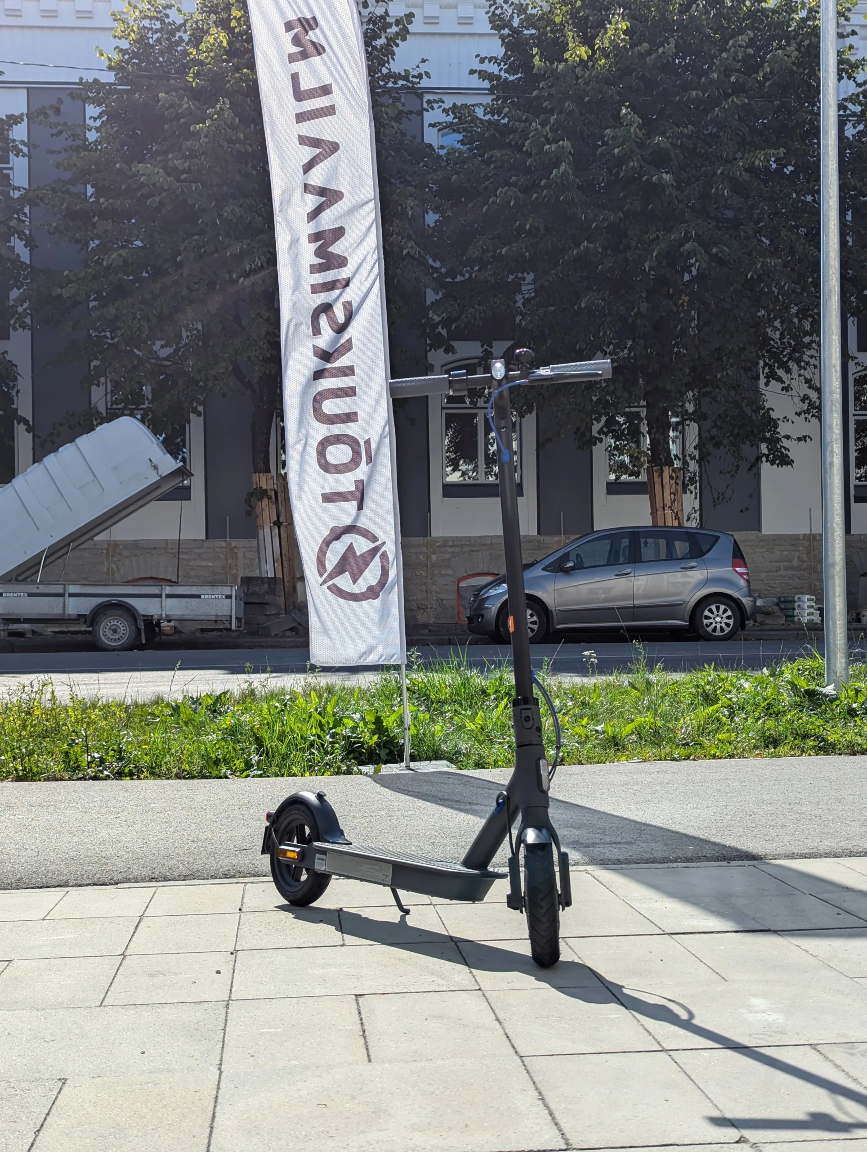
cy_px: 576
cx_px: 434
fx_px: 1599
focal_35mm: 48
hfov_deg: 30.3
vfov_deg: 39.6
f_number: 1.85
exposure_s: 1/2532
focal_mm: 6.81
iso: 48
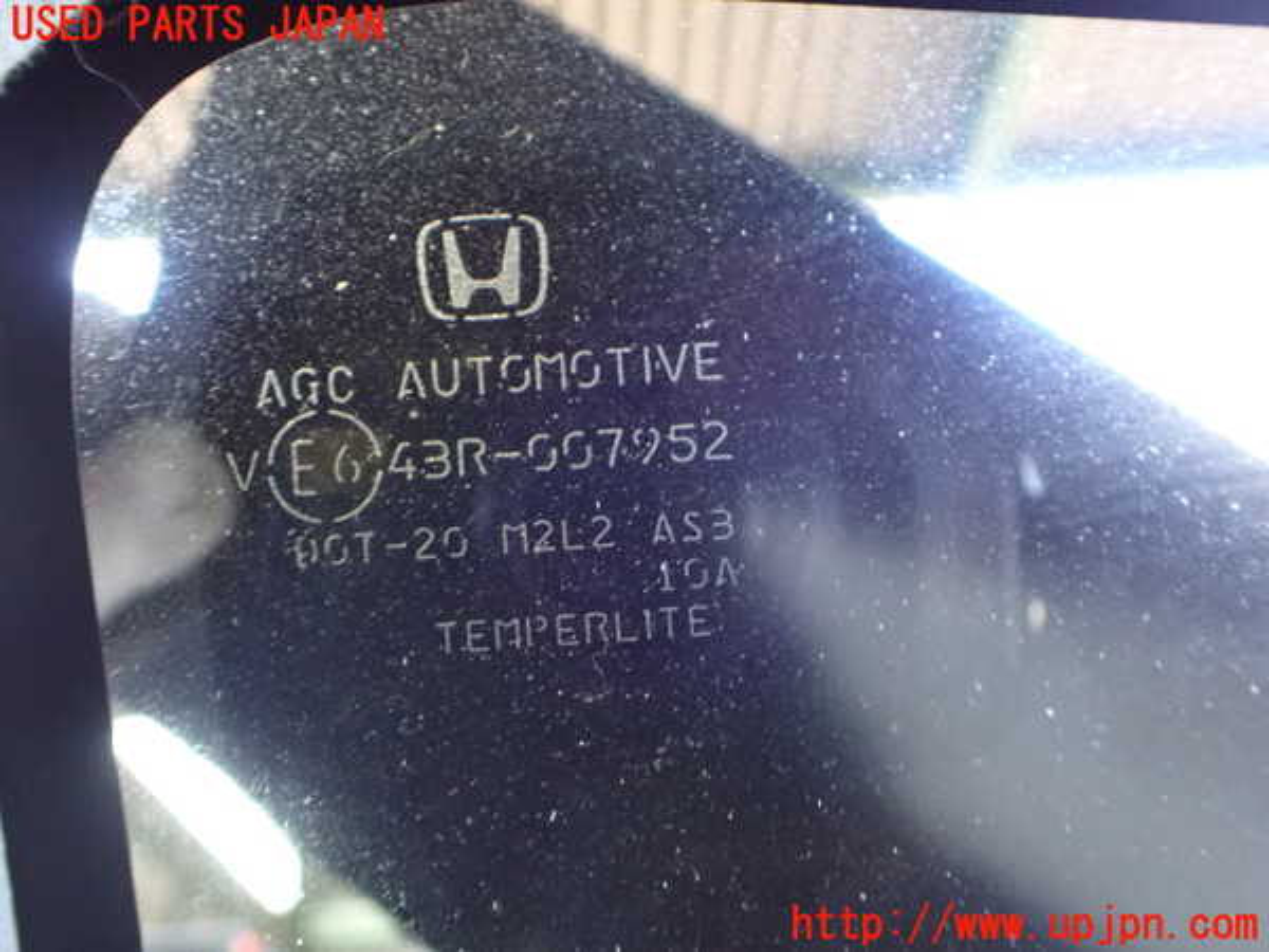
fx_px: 1100
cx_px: 634
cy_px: 476
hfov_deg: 60.0
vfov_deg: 46.8
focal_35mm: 30
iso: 1600
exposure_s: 1/30
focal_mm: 5.4
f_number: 2.3
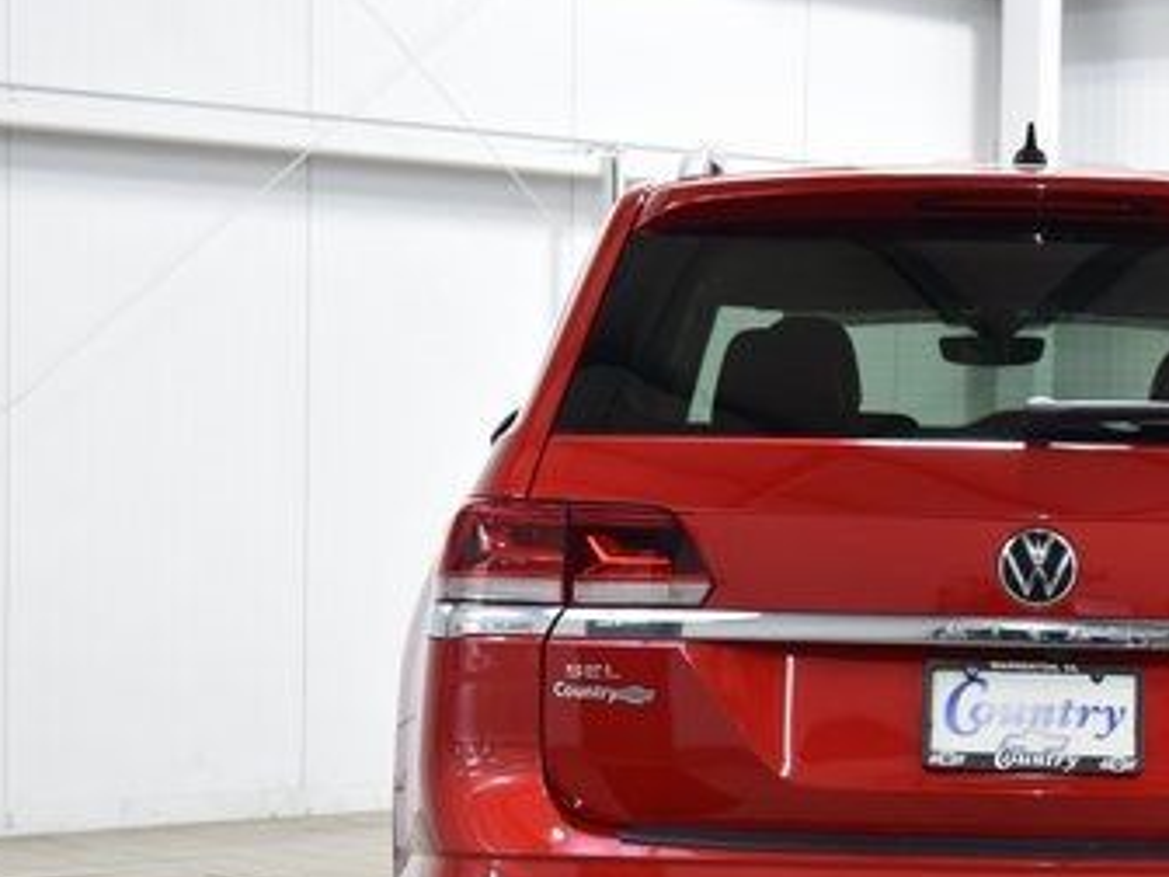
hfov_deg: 17.6
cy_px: 659
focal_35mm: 110
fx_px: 3715
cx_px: 1033
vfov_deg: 13.4
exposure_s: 1/15
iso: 720
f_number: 6.3
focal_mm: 40
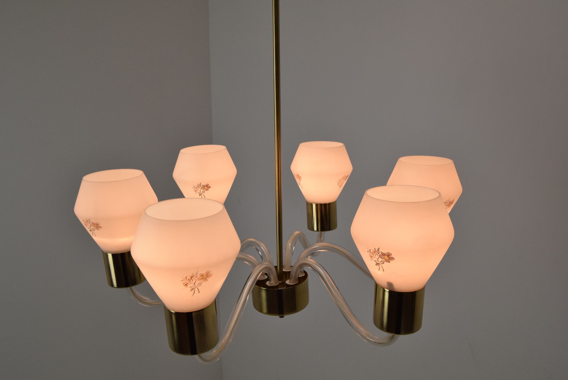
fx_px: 521
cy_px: 190
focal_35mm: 33
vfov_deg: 40.0
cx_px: 284
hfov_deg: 57.2
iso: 1600
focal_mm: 22
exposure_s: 1/500
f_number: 11
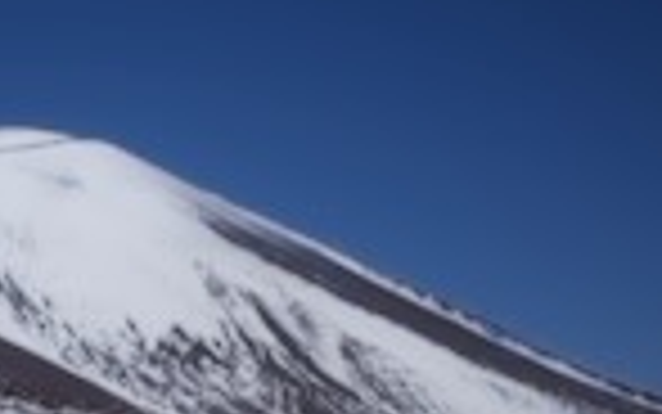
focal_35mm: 93
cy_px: 562
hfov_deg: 21.1
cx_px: -90
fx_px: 1679
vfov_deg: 13.5
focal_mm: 18.3
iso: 200
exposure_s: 1/1250
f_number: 5.6
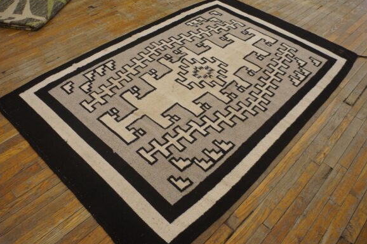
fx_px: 285
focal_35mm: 28
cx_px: 185
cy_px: 121
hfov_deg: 65.5
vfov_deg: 46.4
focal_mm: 18
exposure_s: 1/60
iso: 640
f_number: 4
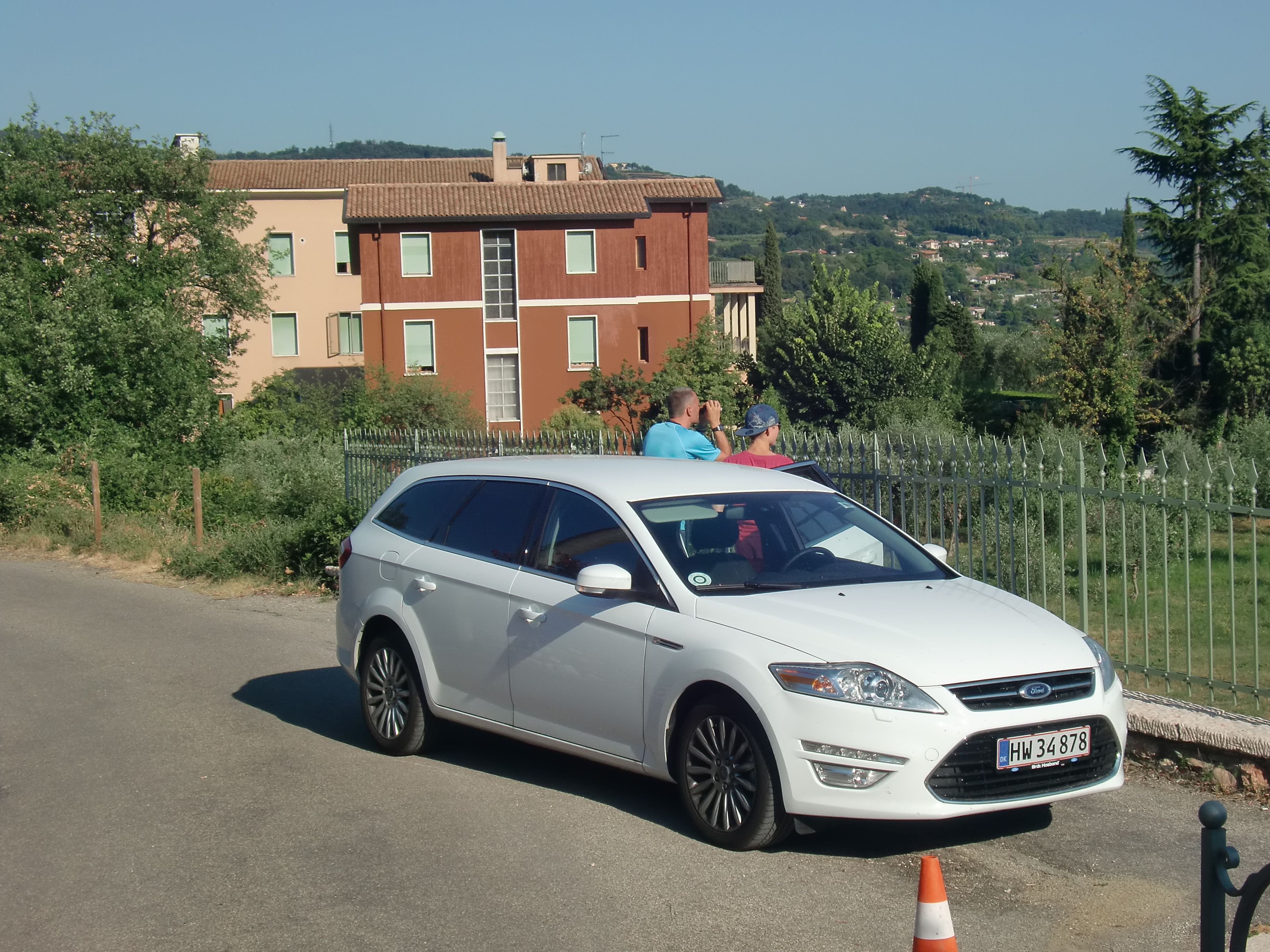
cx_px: 690
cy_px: 500
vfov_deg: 25.7
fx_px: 2091
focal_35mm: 57
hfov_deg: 33.8
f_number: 11.1
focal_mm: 9.3
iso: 64
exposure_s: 1/125
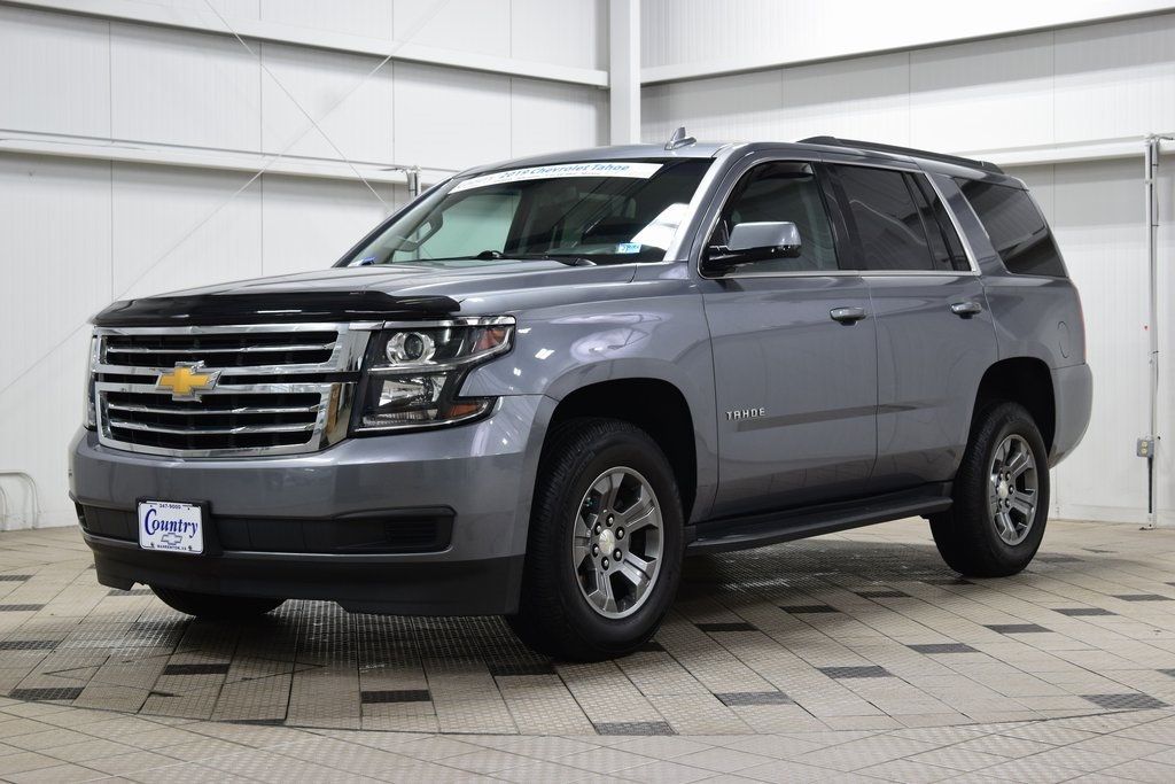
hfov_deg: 33.4
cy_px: 392
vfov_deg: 22.6
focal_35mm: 60
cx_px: 588
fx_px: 1958
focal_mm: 40
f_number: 6.3
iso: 450
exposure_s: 1/15
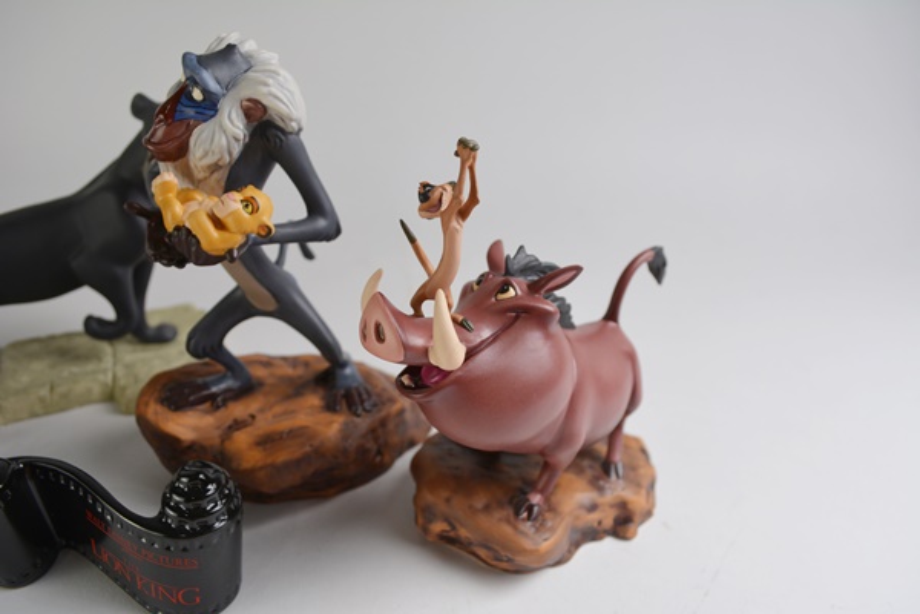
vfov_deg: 47.9
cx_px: 460
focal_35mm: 27
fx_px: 690
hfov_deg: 67.4
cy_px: 307
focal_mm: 18
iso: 320
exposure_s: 1/125
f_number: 5.6
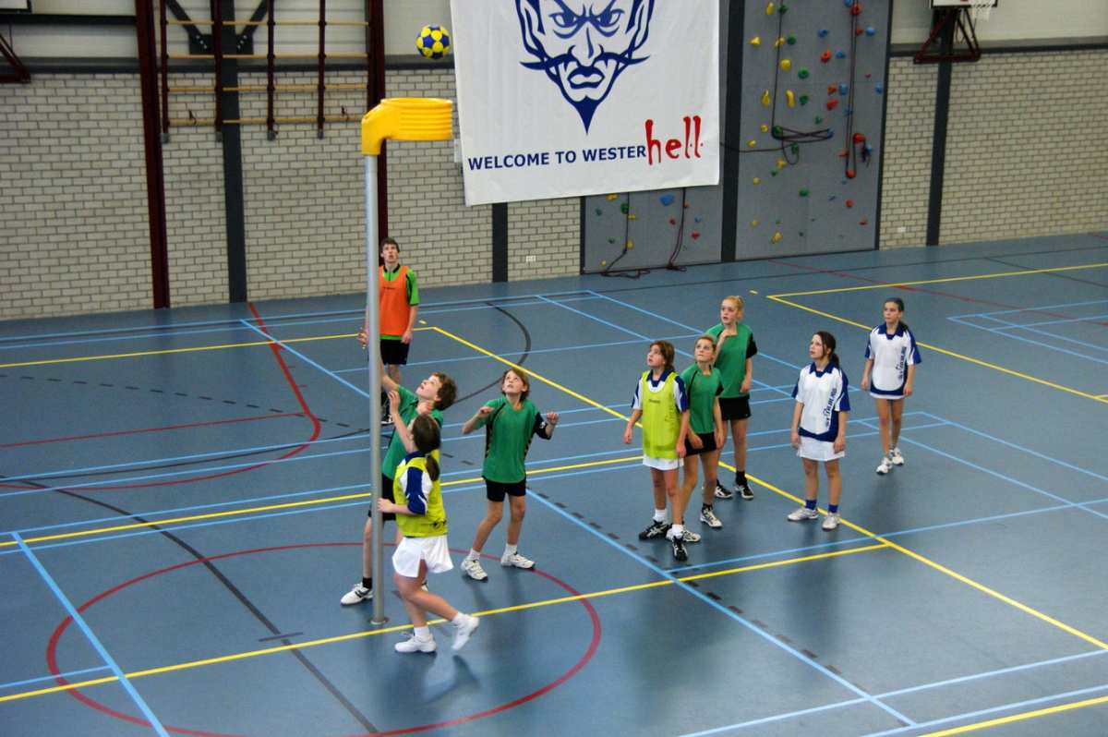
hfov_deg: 37.9
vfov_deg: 25.7
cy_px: 368
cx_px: 554
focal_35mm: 52
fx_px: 1614
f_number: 4.5
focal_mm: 35
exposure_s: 1/160
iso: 800
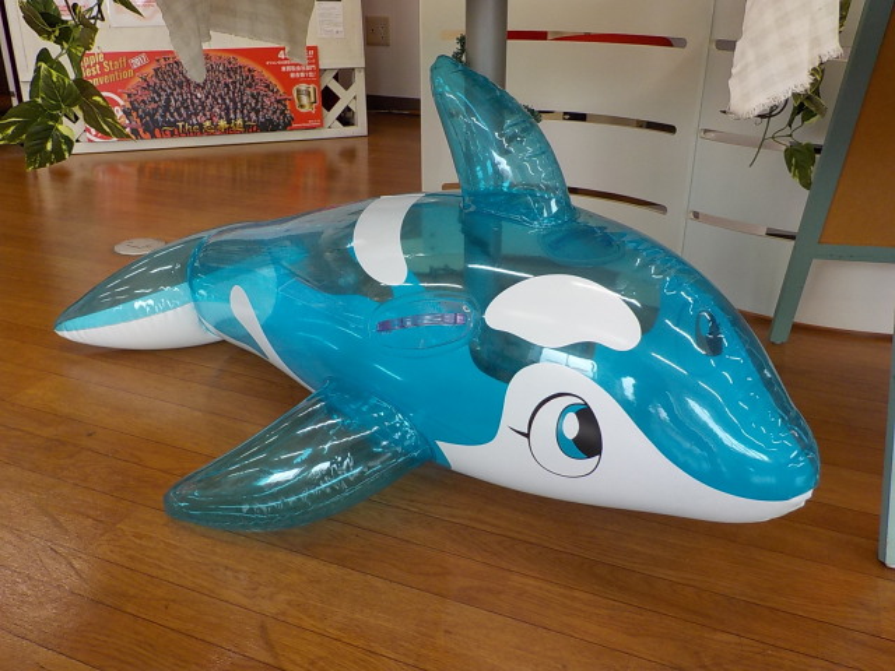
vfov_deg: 46.8
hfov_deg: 60.0
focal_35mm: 30
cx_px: 448
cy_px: 336
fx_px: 776
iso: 125
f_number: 3.3
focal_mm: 4.1
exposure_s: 1/100
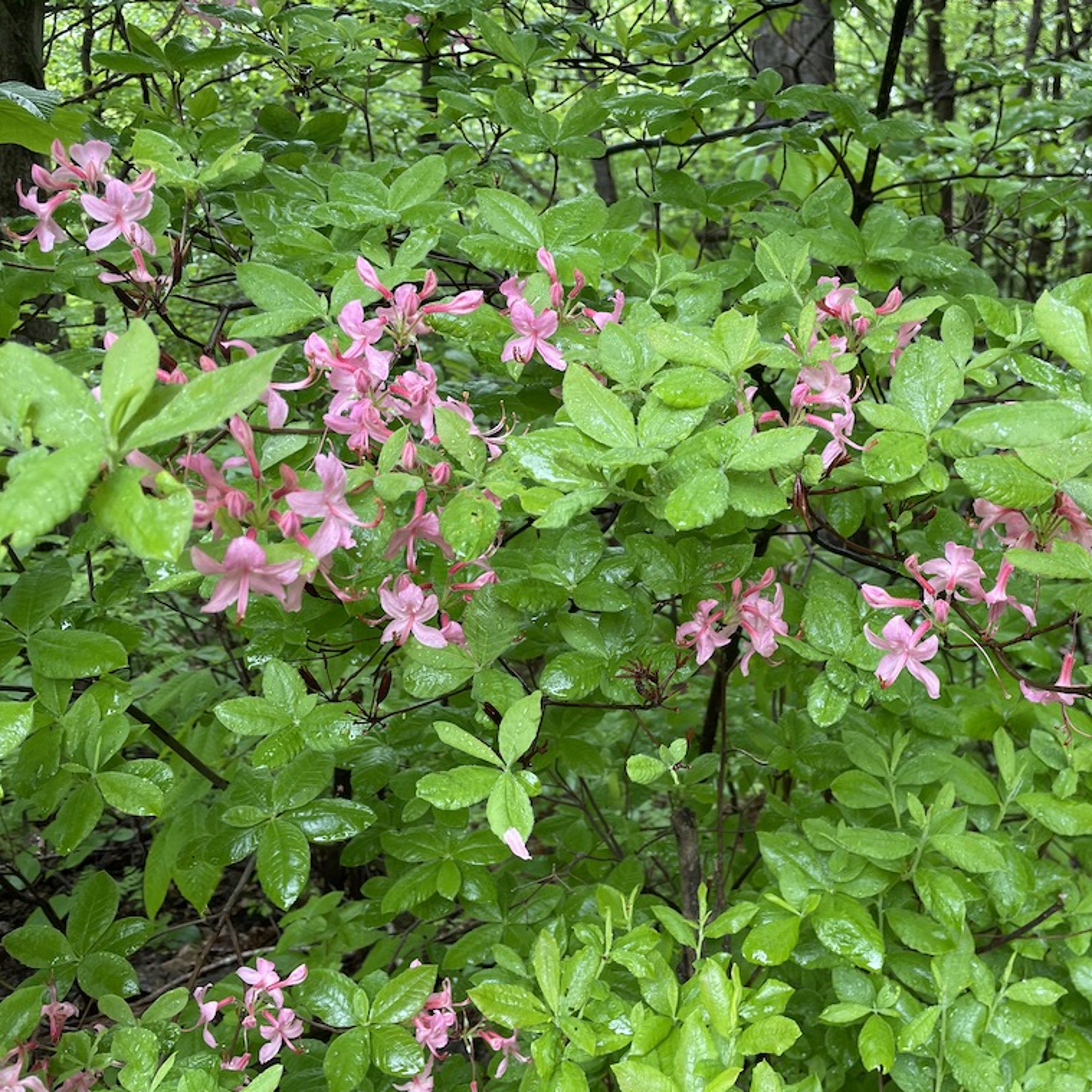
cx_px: 712
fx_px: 1106
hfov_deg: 51.7
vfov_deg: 52.5
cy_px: 551
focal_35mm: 31
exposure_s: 1/155
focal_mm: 4.2
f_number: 1.6
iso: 32
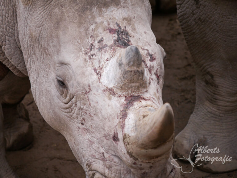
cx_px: 118
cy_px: 89
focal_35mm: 324
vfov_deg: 4.6
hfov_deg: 6.1
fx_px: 2220
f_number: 4.6
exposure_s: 1/250
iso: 800
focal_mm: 162
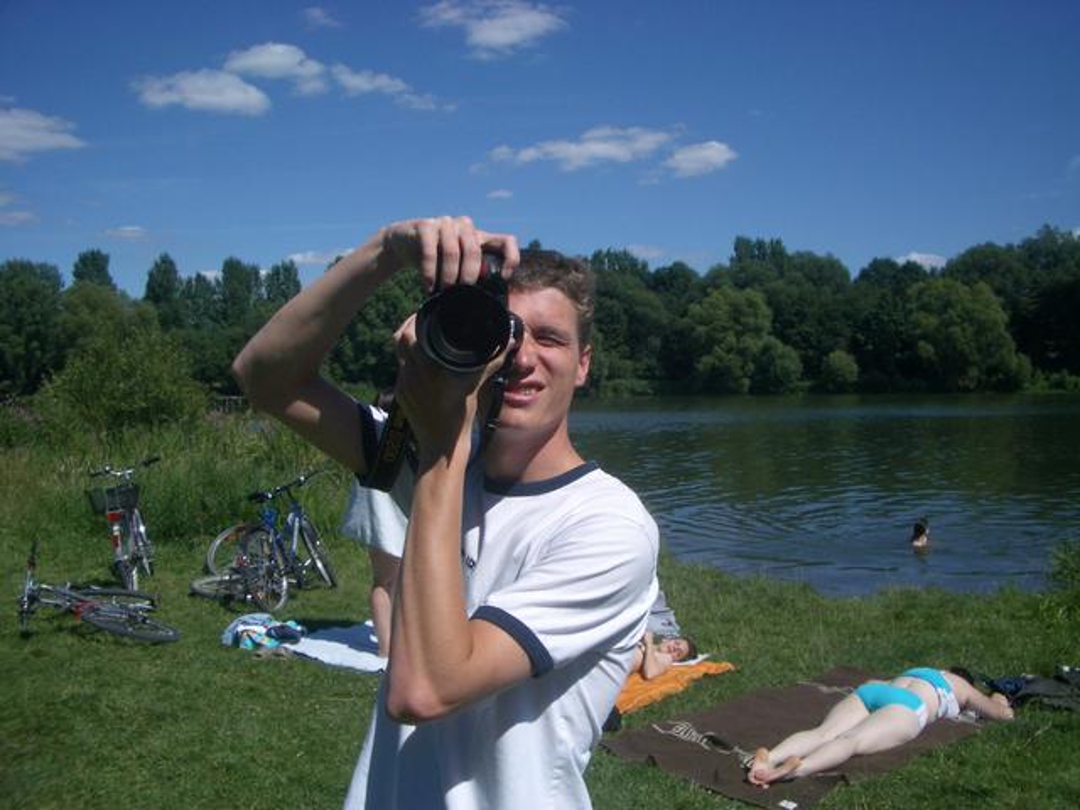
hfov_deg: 52.6
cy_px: 405
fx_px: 1092
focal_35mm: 35
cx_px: 540
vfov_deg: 40.7
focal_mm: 5.8
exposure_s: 1/1000
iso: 50
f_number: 4.3
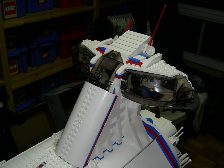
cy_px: 84
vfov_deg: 37.7
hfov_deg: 49.0
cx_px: 112
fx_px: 246
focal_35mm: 38
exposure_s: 1/60.1
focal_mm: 6.3
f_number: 3.5
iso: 50
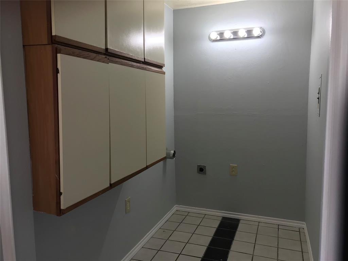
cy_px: 130
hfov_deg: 63.4
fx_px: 281
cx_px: 174
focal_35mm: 28
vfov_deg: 49.7
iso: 32
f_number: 1.8
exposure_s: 1/60
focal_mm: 3.99
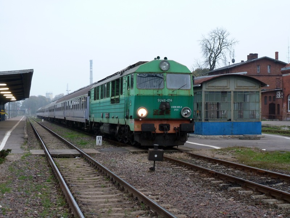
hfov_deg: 31.7
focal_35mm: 61
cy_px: 109
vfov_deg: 24.0
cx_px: 145
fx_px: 511
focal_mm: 10.9
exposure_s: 1/15
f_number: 4.5
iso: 200
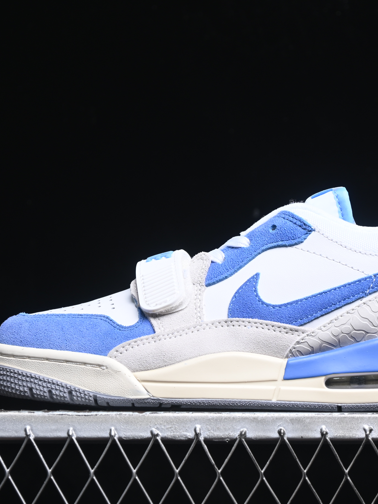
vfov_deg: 18.0
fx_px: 1587
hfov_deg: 13.6
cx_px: 242
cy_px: 253
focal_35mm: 109
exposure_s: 1/60
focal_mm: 50
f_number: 6.3
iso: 160
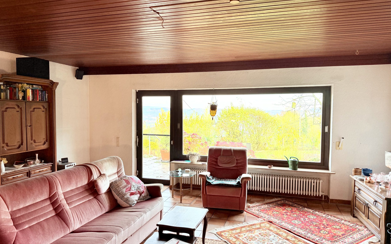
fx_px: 277
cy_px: 127
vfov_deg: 47.6
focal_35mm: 26
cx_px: 196
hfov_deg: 70.4
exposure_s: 1/171
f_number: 1.78
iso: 125
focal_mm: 6.76
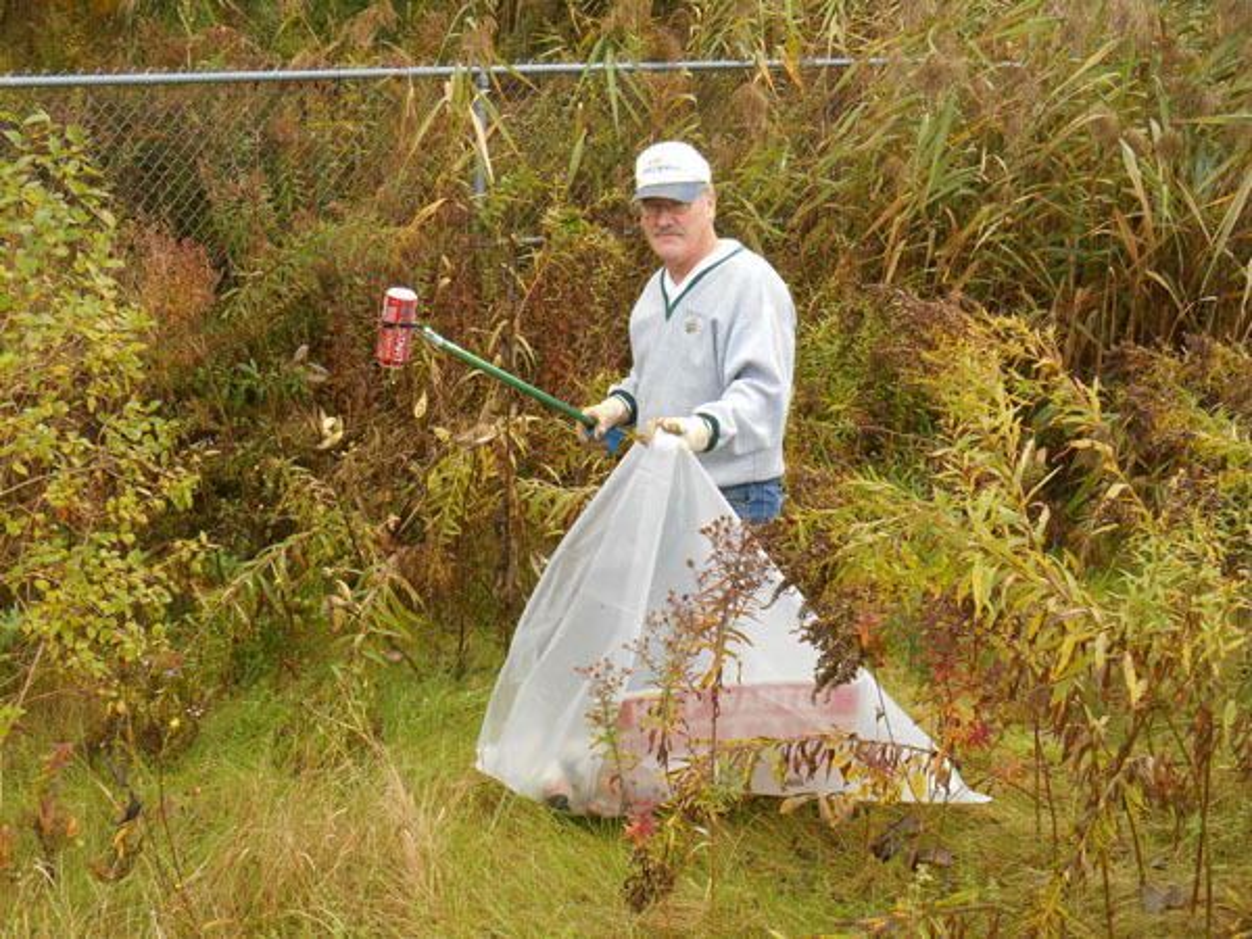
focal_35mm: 46
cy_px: 470
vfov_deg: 31.5
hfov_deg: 41.2
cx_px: 626
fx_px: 1664
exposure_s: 1/250
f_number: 4
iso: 220
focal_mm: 8.3
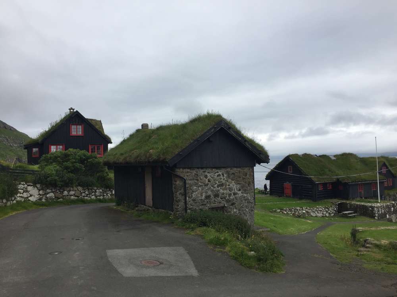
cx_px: 198
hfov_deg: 61.7
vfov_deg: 48.2
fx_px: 333
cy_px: 148
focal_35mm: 29
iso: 32
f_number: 2.2
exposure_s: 1/1130
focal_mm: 4.15
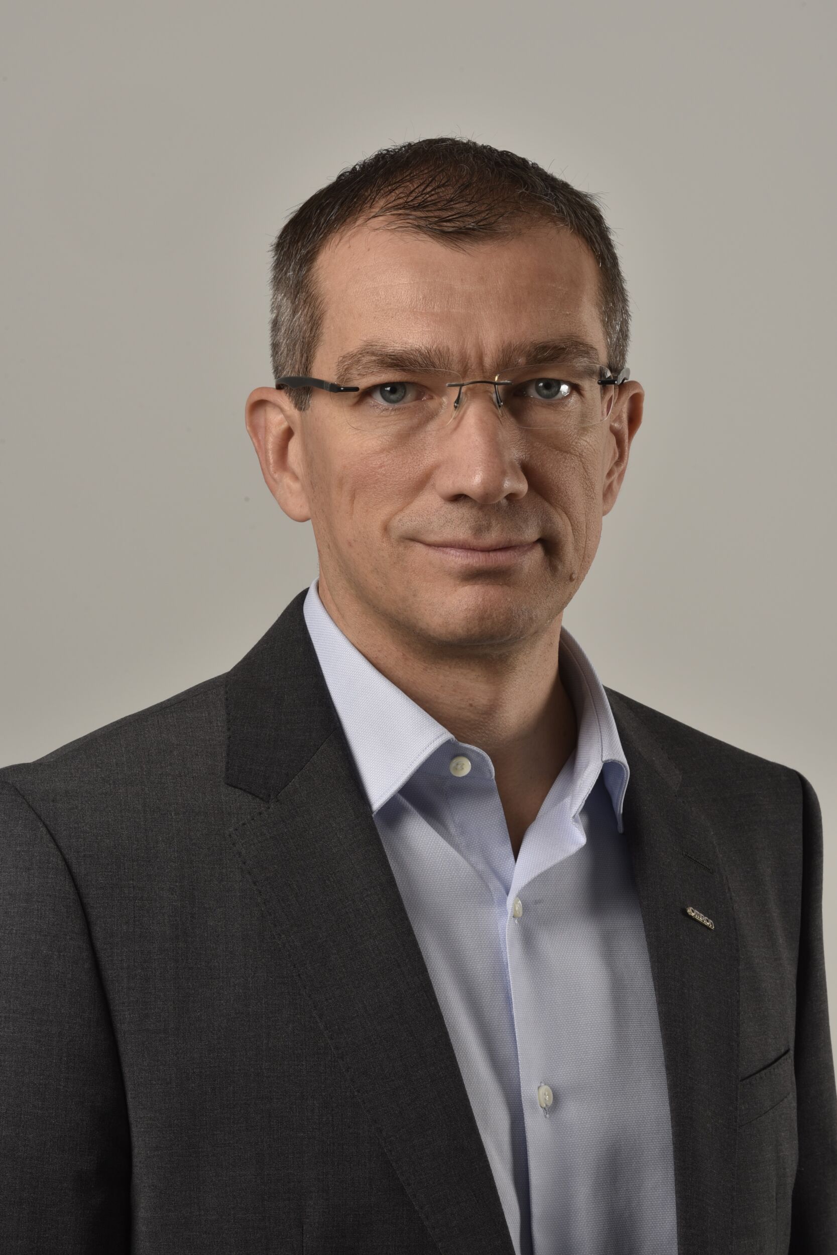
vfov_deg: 17.1
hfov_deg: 11.4
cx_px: 418
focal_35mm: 120
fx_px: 4184
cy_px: 628
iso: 100
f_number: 18
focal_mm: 120
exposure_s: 1/125
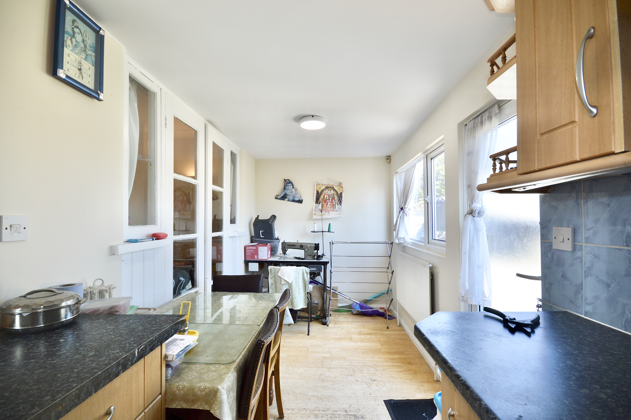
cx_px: 316
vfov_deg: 77.2
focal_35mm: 15
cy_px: 210
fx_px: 263
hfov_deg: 100.4
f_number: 9
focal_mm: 10
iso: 100
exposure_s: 1/8
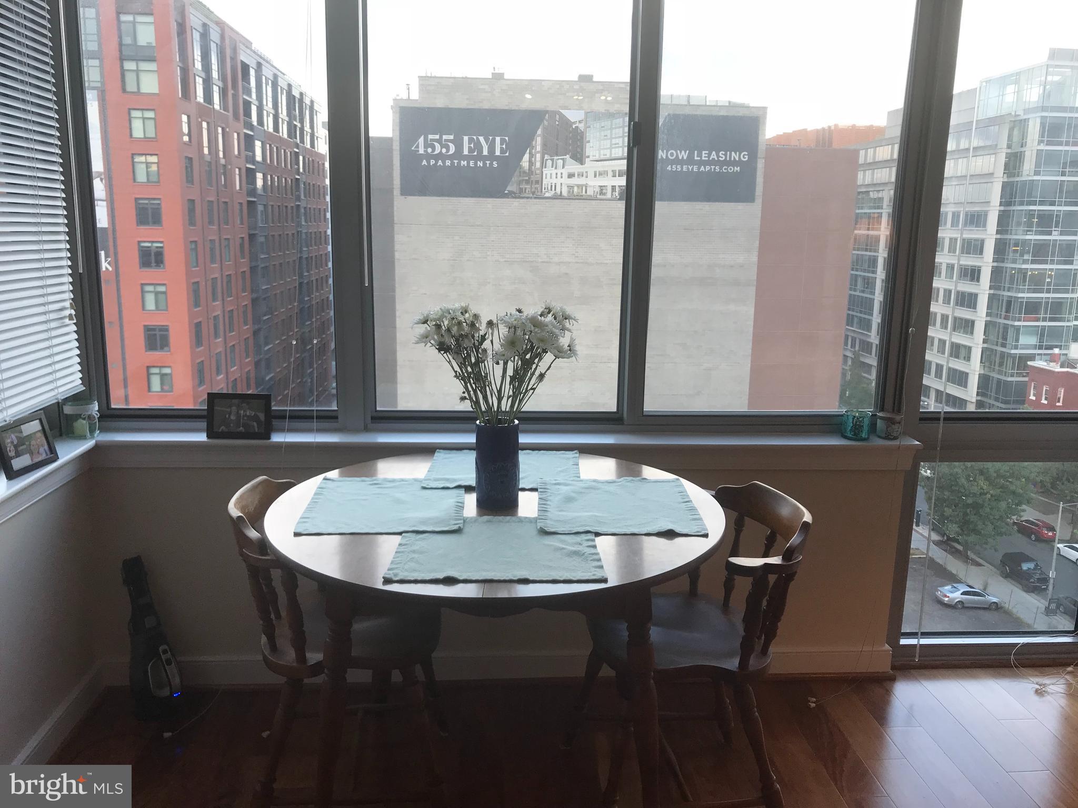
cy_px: 404
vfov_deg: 49.7
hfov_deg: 63.4
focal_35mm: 28
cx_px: 539
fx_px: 872
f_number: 1.8
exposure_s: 1/120
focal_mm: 3.99
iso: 25
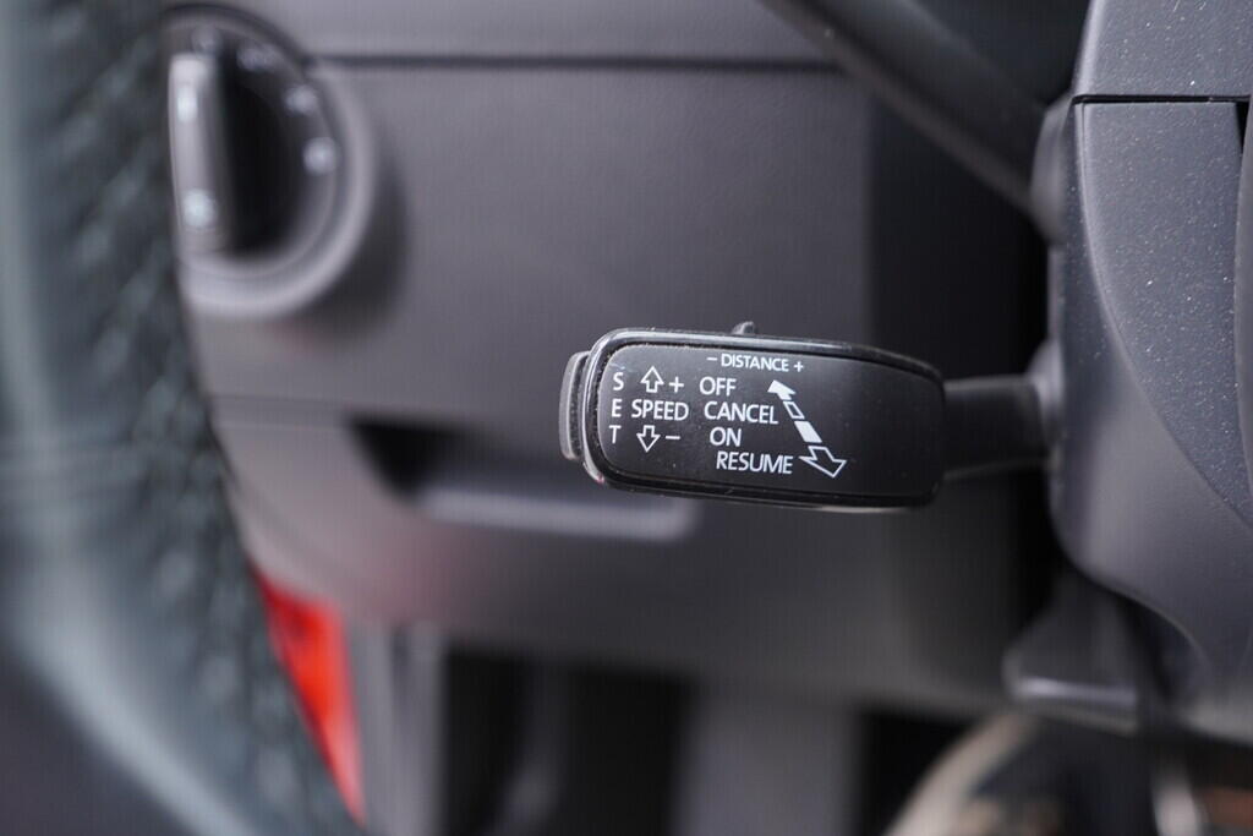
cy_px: 418
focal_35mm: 36
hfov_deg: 53.1
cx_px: 626
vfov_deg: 36.9
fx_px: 1253
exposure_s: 1/40
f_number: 2.8
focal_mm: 24
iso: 500
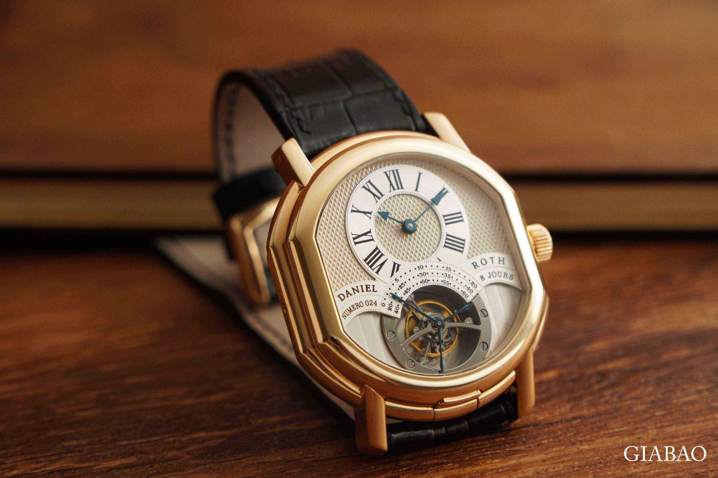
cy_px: 239
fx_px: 2094
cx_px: 359
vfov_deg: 13.0
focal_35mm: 105
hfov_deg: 19.5
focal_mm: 70
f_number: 5.6
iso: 2500
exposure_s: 1/250
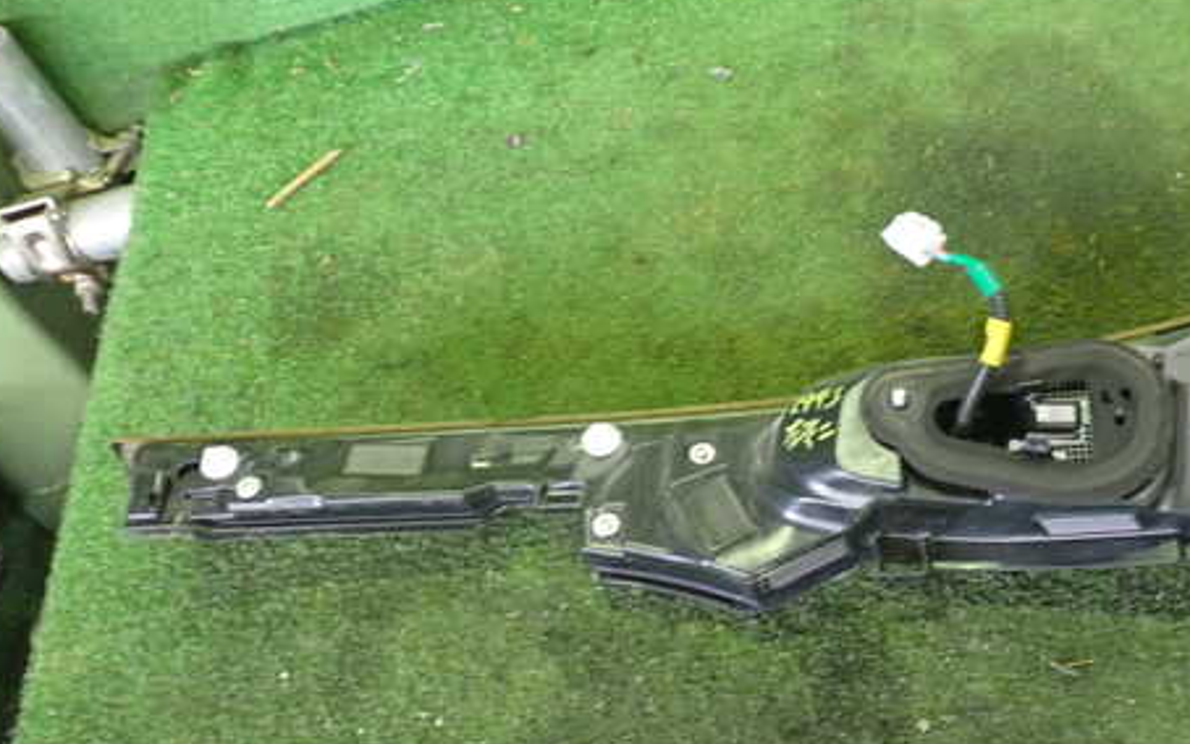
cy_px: 382
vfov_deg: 30.6
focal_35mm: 42
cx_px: 747
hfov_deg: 46.7
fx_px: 1362
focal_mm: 5.4
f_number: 2.3
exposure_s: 1/30
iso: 640
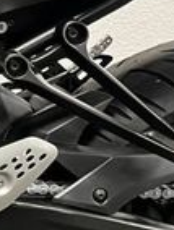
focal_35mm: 117
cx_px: -220
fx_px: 782
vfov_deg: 16.8
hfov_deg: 11.0
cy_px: 105
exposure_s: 1/50
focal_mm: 5.1
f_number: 1.6
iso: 500
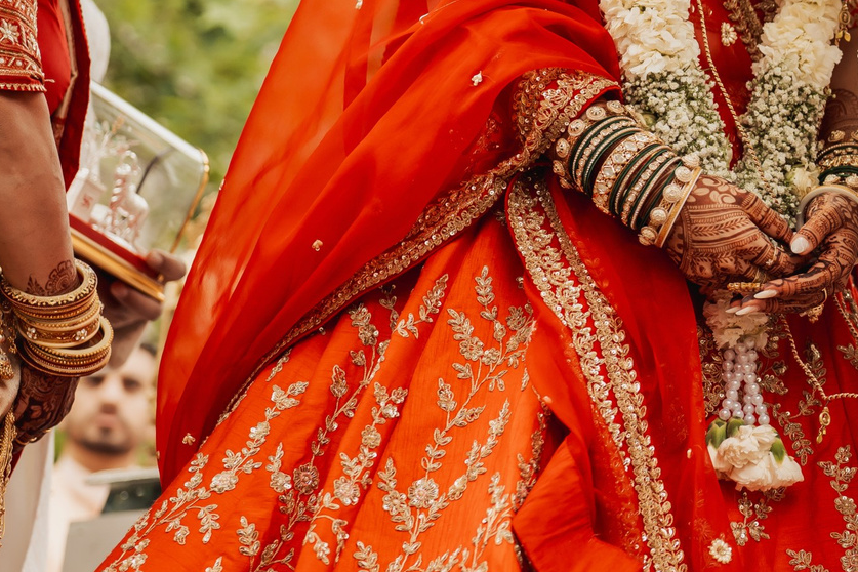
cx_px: 1063
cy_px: 70
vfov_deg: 8.9
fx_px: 3646
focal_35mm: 153
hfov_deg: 13.0
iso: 100
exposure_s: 1/800
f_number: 2
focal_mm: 50
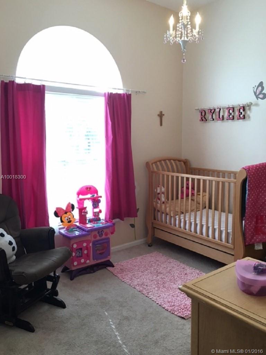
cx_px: 133
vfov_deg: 61.7
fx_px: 297
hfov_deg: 48.2
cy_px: 178
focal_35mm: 29
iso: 32
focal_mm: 4.15
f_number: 2.2
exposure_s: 1/30
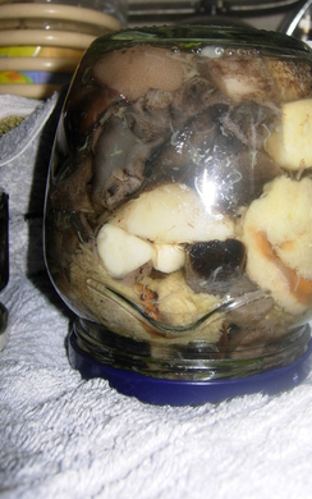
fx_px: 598
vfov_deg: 45.1
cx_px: 192
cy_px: 215
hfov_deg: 29.1
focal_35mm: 44
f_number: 3.8
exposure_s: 1/45.2
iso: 50
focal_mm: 7.5
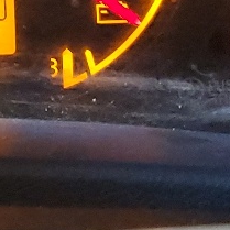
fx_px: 1323
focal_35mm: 176
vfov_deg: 9.6
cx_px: -286
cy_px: -119
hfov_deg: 9.1
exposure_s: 1/33
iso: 354
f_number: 1.5
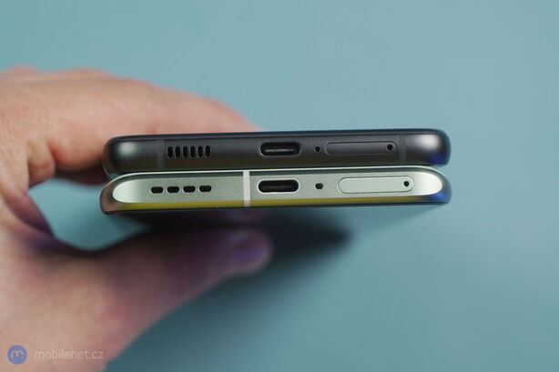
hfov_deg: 28.9
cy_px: 186
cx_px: 280
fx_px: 1087
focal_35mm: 70
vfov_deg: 19.4
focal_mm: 70
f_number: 5.6
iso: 640
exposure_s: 1/160
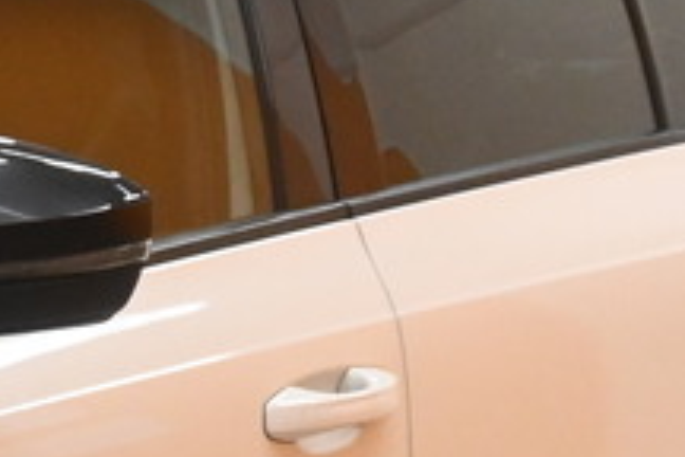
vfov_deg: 3.8
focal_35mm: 355
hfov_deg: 5.6
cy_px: 806
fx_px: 6752
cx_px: -986
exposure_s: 1/160
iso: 1600
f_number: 6.3
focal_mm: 31.5
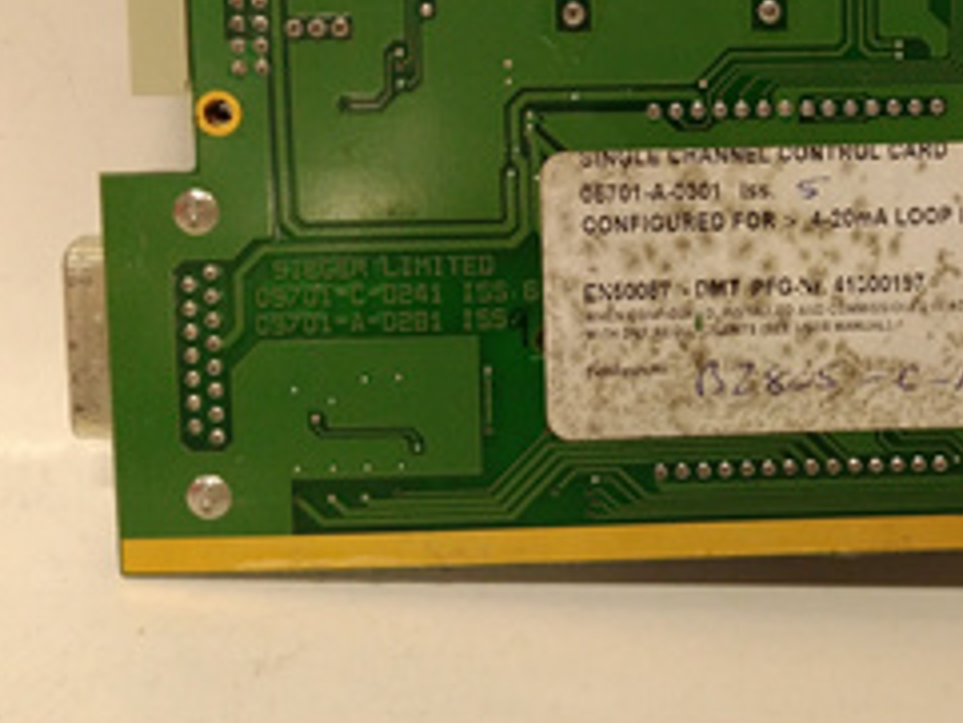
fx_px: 1559
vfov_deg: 25.2
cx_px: 843
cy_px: 58
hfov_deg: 32.8
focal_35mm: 56
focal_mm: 3.79
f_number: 2
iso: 224
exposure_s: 1/33
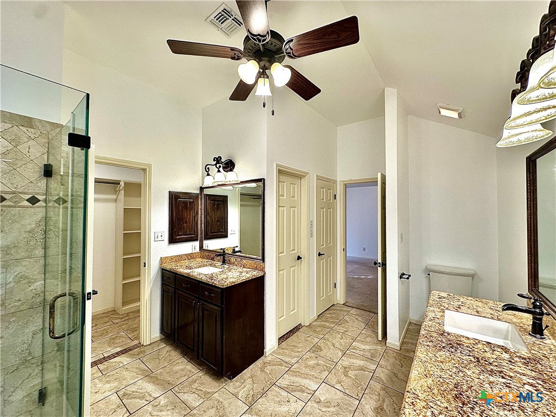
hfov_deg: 102.1
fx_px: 225
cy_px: 208
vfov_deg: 85.7
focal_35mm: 14
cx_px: 278
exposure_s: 1/120
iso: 125
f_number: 2.2
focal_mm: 2.22
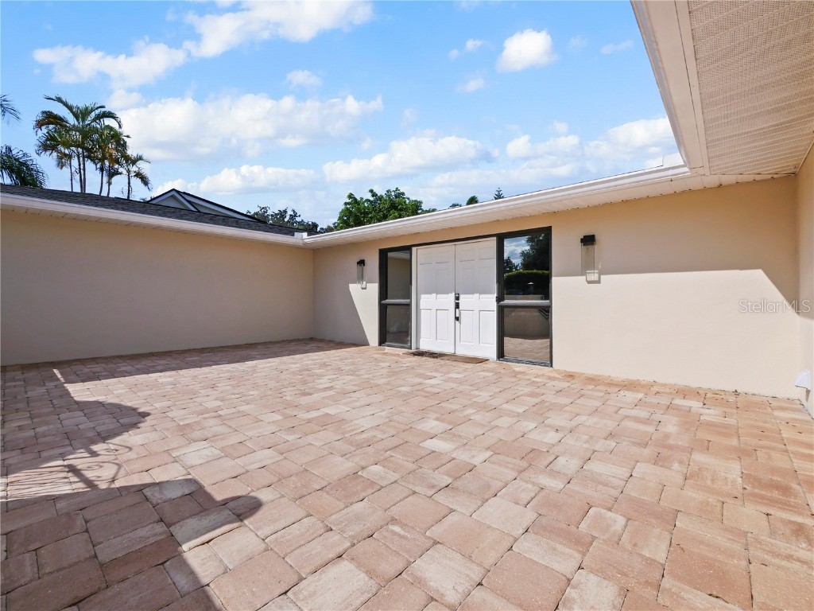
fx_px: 329
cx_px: 407
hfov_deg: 102.1
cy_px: 306
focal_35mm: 14
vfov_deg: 85.7
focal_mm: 7
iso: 200
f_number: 10
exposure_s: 1/640
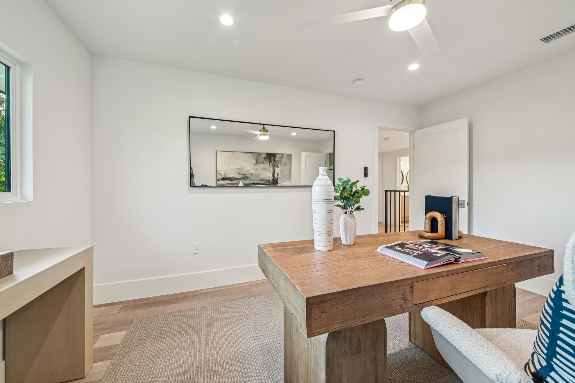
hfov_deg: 104.3
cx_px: 288
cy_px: 192
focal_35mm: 14
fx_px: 223
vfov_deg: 81.1
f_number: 8
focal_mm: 14
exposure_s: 1/6
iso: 250
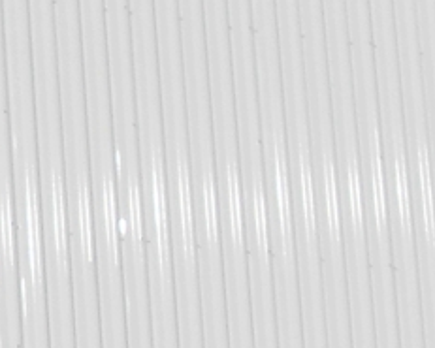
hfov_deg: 8.0
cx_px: -431
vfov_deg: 6.4
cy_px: 796
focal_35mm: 230
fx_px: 2962
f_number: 7
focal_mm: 6.3
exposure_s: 1/750
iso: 80
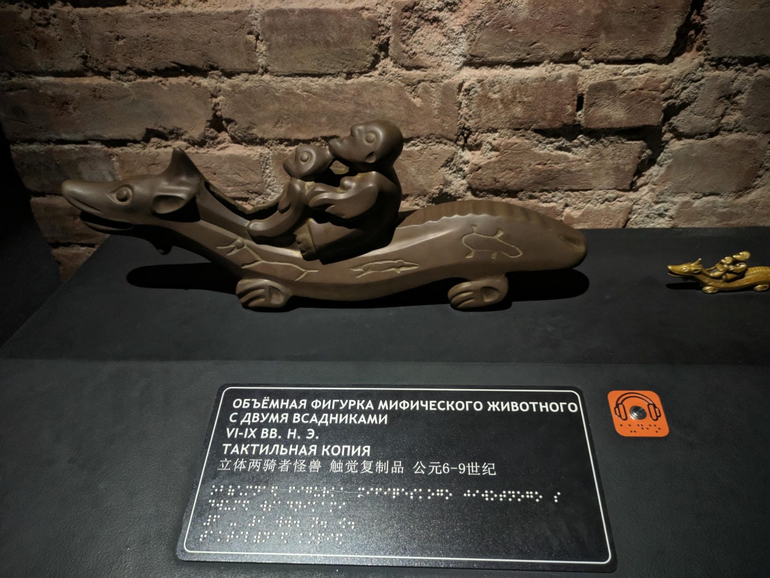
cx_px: 385
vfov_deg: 54.9
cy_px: 289
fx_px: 556
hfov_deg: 69.4
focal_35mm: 25
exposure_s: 1/12.5
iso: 3215
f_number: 1.89
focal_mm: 5.43
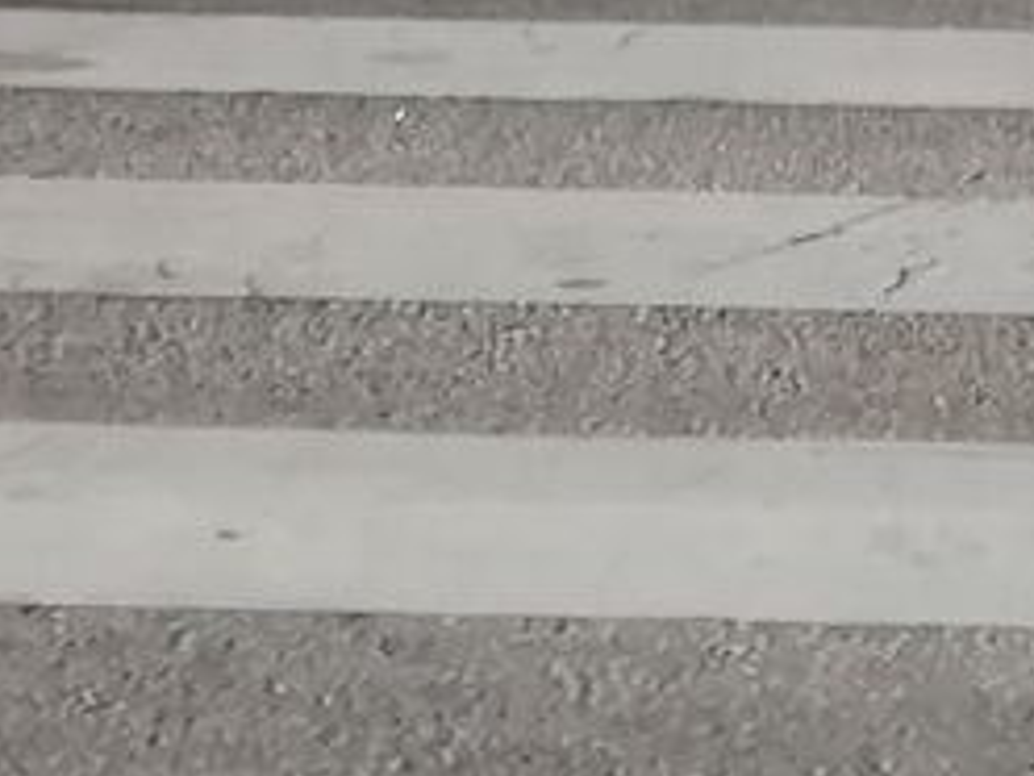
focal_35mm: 168
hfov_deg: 11.7
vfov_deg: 8.2
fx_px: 5018
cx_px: 896
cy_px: -1018
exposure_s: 1/960
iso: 50
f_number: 2.2
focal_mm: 3.46
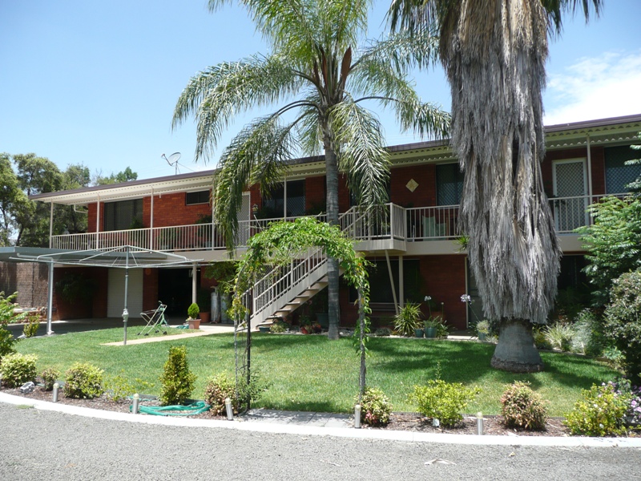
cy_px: 240
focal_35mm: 28
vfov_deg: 49.7
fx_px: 518
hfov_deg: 63.4
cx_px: 320
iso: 100
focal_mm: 4.6
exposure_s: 1/500
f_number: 3.3
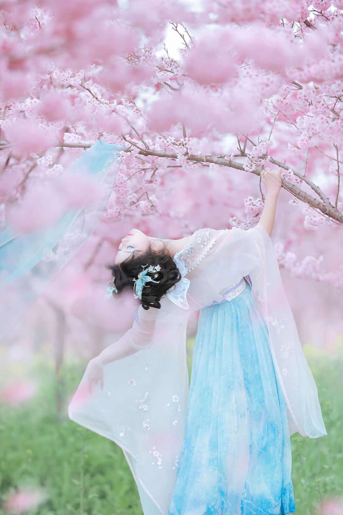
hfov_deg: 9.1
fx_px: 2144
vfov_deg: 13.7
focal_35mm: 150
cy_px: 258
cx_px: 172
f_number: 3.2
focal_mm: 150
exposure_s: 1/400
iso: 250
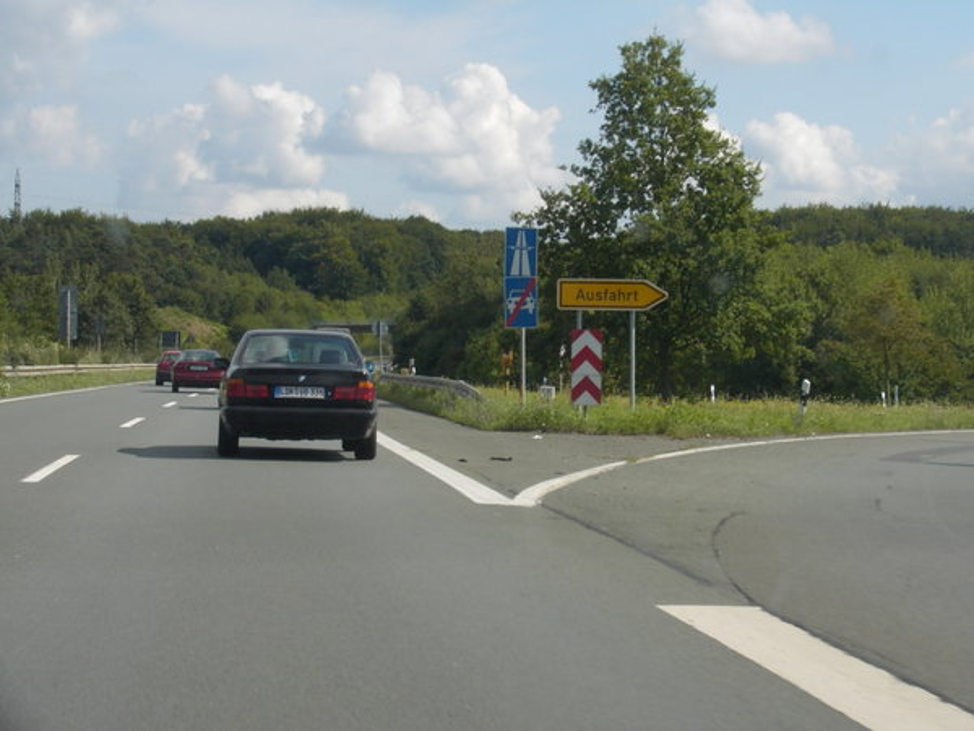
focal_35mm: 98
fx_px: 2757
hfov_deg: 20.0
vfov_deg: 15.1
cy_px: 366
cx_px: 487
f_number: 5
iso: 70
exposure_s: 1/260
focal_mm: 15.1
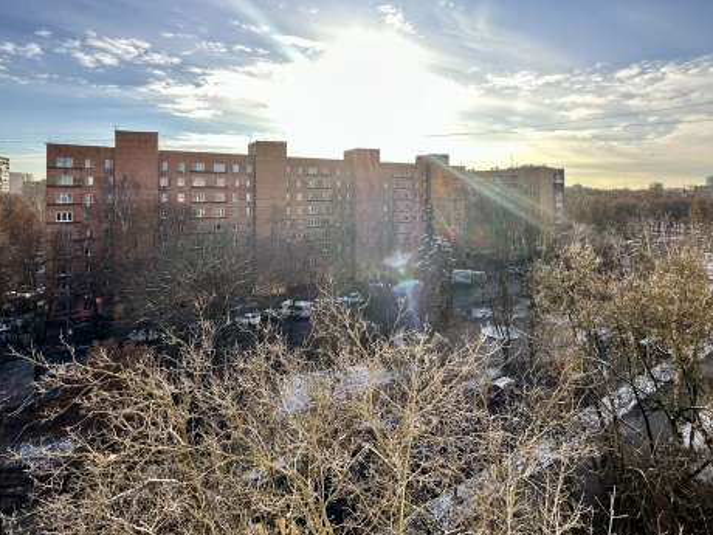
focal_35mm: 19
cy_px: 188
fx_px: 391
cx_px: 381
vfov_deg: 67.2
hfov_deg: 84.5
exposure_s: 1/489
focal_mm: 2.22
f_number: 2.2
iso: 40
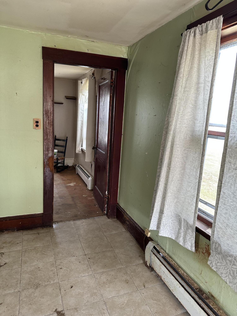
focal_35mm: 24
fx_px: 219
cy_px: 158
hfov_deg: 56.8
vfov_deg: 71.6
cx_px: 118
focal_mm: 6.86
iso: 200
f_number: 1.78
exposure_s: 1/121
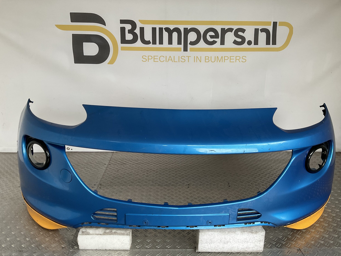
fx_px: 296
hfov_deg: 60.0
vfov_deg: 46.8
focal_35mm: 30
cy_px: 129
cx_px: 176
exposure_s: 1/50
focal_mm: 3
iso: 40
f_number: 1.8
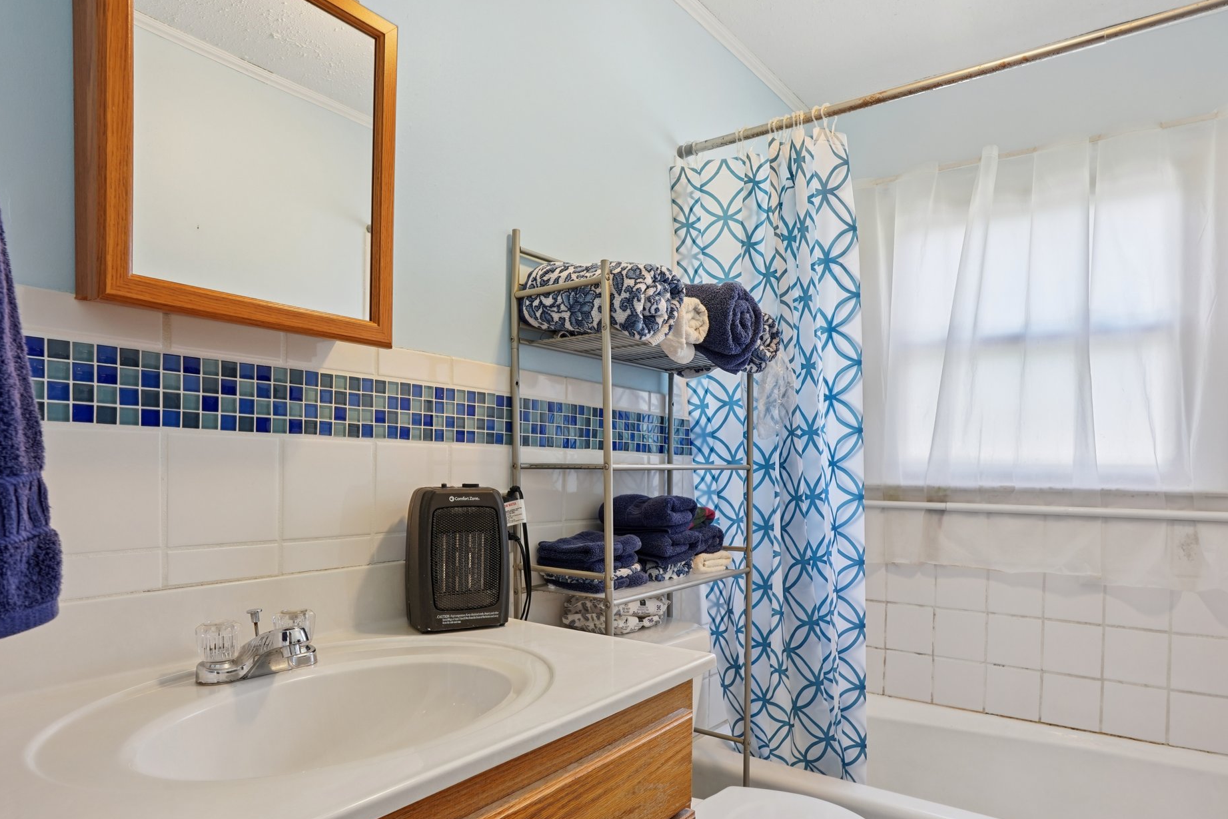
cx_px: 632
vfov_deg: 61.8
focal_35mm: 20
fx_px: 682
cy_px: 448
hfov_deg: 84.0
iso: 400
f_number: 8
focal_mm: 18
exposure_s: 1/25
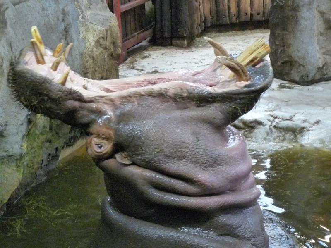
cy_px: 124
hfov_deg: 27.0
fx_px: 688
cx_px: 166
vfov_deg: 20.4
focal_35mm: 72
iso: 800
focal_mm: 9.2
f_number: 3.2
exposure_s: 1/40
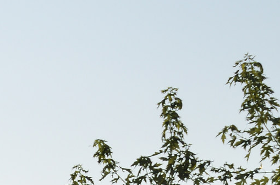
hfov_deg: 6.6
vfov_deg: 4.5
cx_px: -375
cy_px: 392
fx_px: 2305
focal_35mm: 297
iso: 100
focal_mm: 42
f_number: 9
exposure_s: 1/200
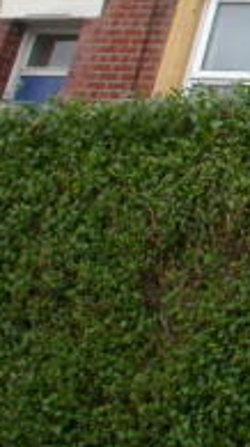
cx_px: 653
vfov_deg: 17.0
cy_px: 15
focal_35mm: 124
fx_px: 1468
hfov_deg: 8.6
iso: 100
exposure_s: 1/118
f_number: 4.7
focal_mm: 7.85
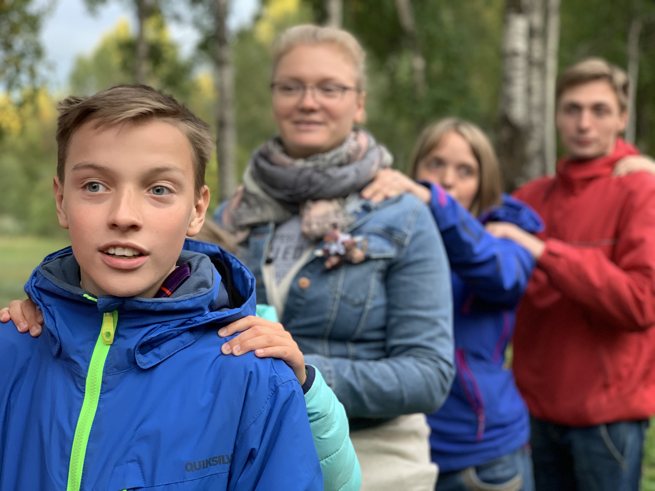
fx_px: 984
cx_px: 328
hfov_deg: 36.8
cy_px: 246
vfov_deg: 28.0
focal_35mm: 52
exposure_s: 1/122
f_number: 2.4
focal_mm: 6
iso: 100
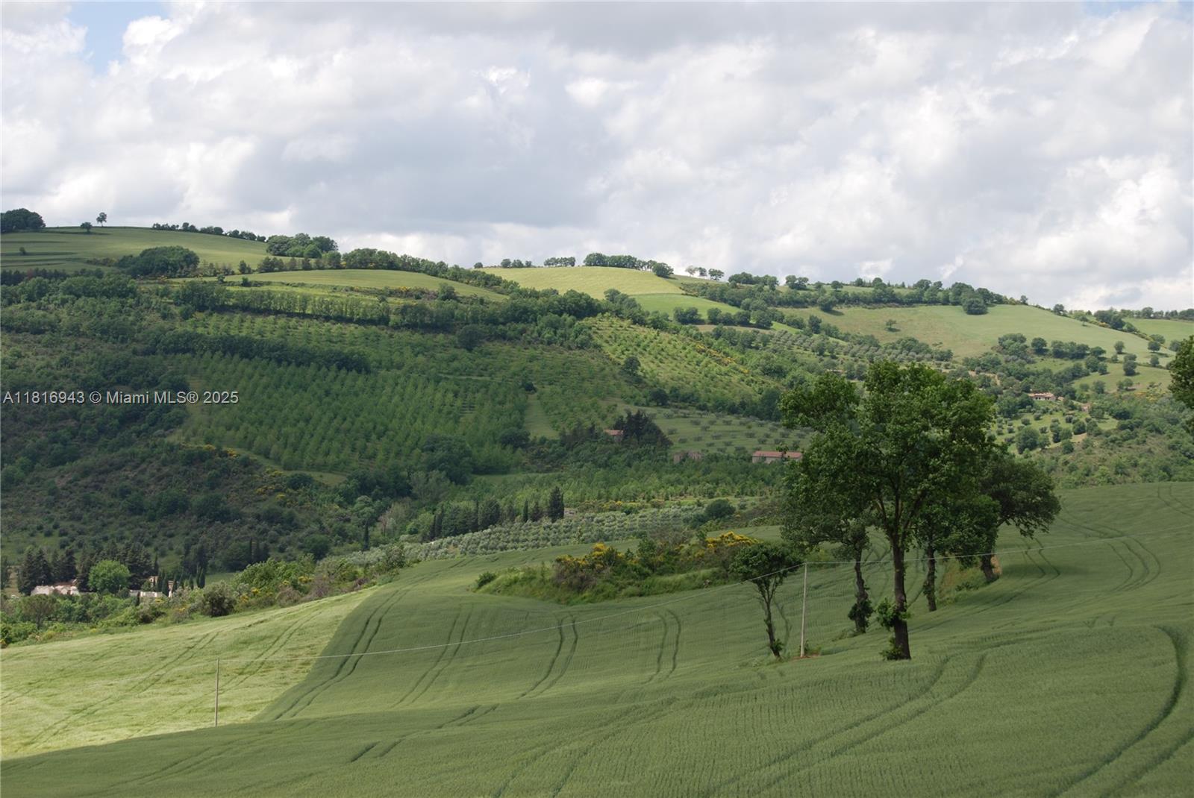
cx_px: 597
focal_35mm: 82
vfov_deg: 16.6
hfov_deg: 24.6
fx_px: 2739
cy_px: 399
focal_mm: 55
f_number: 8
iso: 100
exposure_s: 1/250
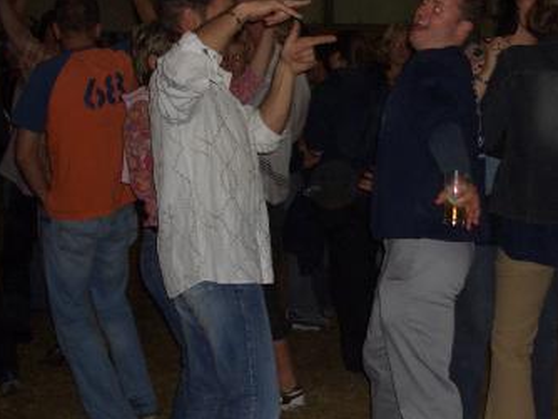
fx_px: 1081
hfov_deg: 28.6
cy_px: 210
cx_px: 404
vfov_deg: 22.0
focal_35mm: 67
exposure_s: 1/60
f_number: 2.6
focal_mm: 5.8
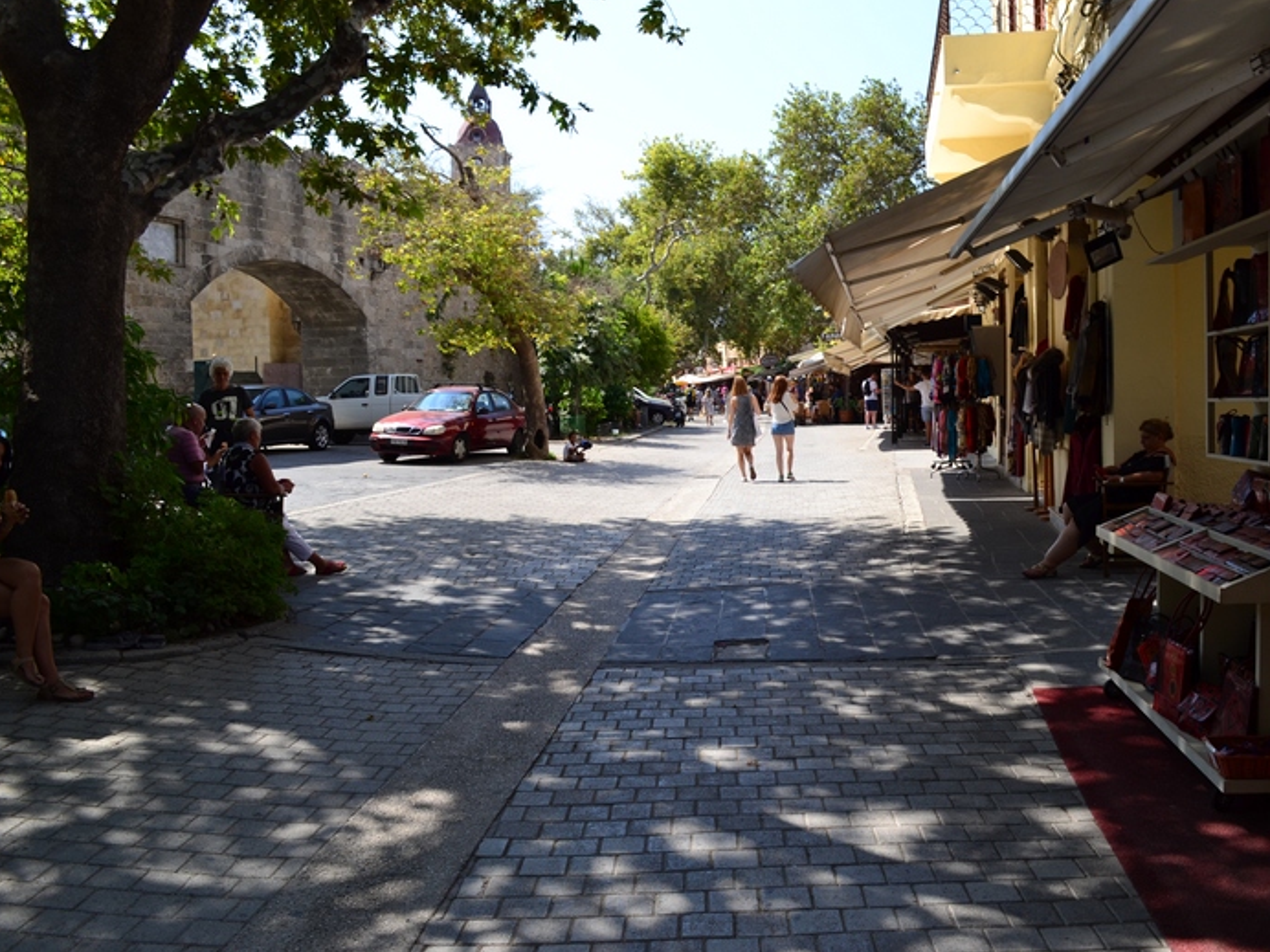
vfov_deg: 46.8
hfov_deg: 59.8
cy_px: 467
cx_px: 714
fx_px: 1101
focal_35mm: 30
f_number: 8
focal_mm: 18
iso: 200
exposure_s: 1/250
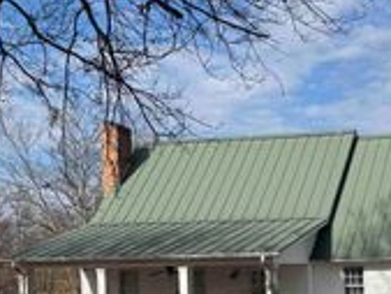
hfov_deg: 26.3
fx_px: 803
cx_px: 368
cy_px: 295
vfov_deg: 20.1
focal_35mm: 71
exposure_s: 1/6173
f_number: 1.78
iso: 80
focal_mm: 6.76
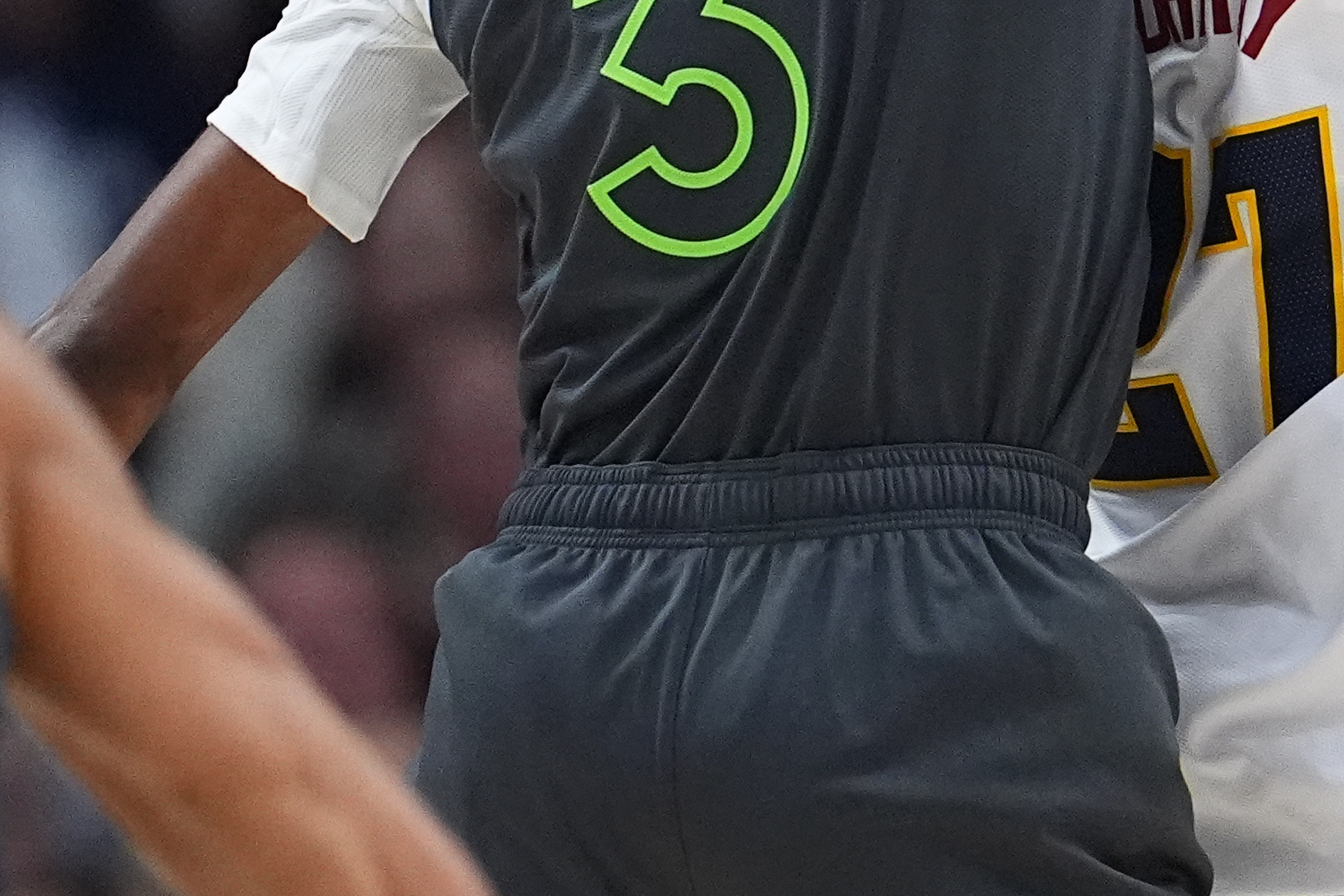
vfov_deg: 0.9
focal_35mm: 1467
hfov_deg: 1.4
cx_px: 1468
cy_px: 360
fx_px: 54769
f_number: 3.2
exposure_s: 1/2000
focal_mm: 400
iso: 5000
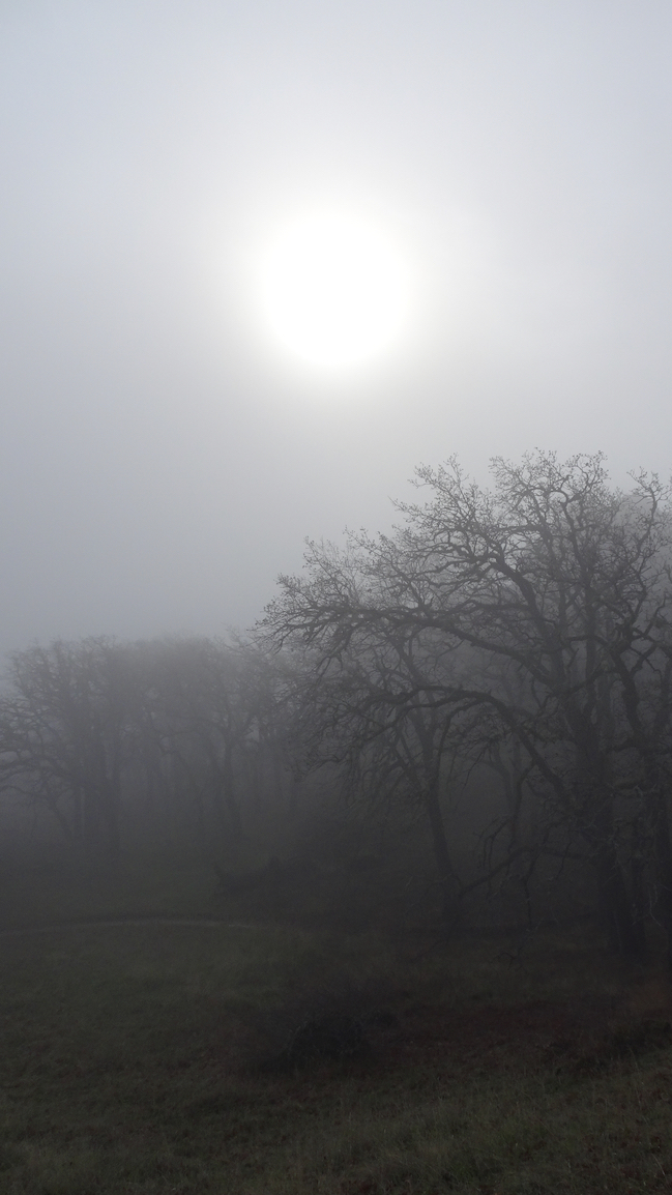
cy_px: 648
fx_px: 919
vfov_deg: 66.0
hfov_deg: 39.3
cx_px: 486
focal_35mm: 29
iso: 80
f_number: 3.5
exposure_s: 1/1250
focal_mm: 4.1
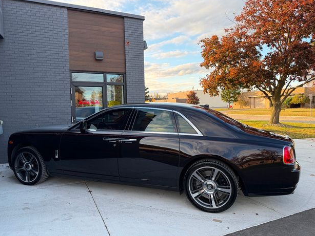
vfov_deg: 54.9
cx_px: 151
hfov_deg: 69.3
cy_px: 116
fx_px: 228
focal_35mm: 25
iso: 100
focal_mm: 6.76
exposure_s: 1/702
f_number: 1.78
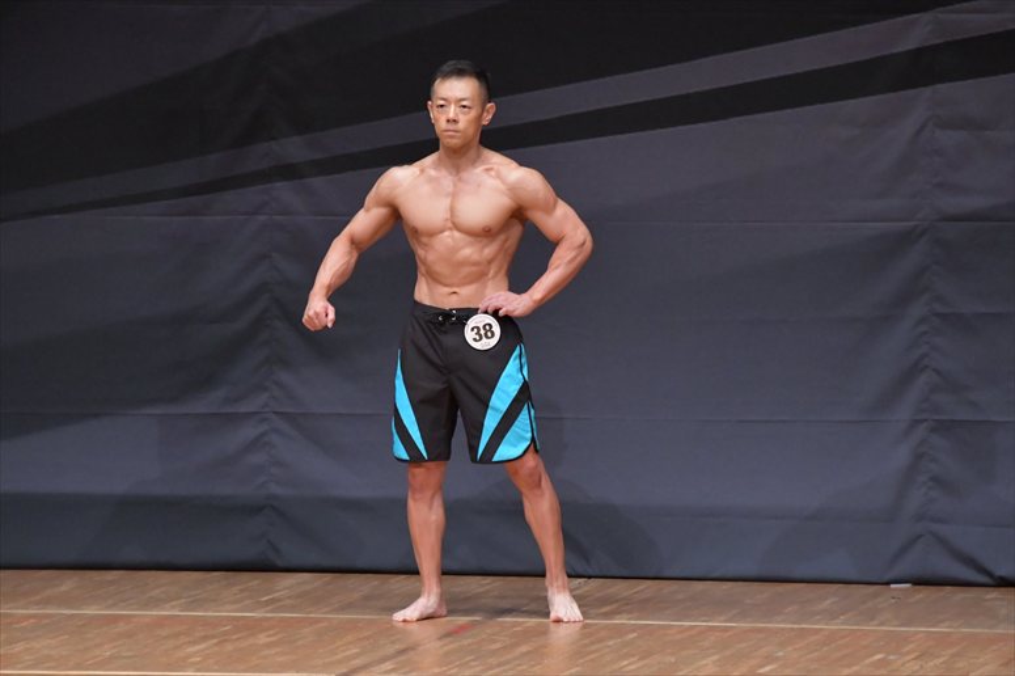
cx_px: 508
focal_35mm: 345
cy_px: 338
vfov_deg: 4.0
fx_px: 9722
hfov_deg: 6.0
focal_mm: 230
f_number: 5.6
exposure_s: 1/400
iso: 6400
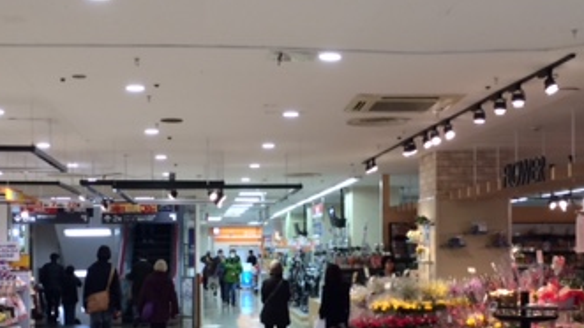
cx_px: 259
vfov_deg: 19.6
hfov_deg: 34.3
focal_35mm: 61
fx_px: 944
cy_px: 231
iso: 40
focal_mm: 4.15
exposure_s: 1/40
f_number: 2.2
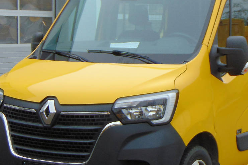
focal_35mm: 112
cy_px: 76
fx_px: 771
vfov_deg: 12.2
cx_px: 155
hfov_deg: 18.2
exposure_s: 1/100
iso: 80
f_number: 3.5
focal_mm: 9
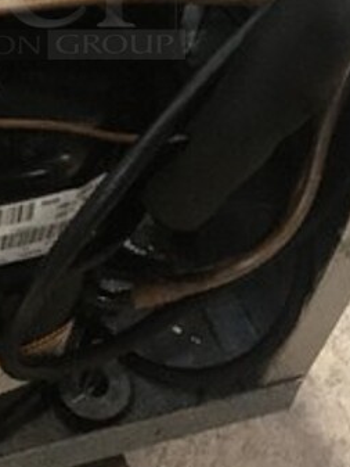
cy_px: -13
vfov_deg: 26.1
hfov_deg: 20.6
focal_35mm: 70
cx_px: 32
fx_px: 943
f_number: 2.2
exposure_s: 1/15
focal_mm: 4.15
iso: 640
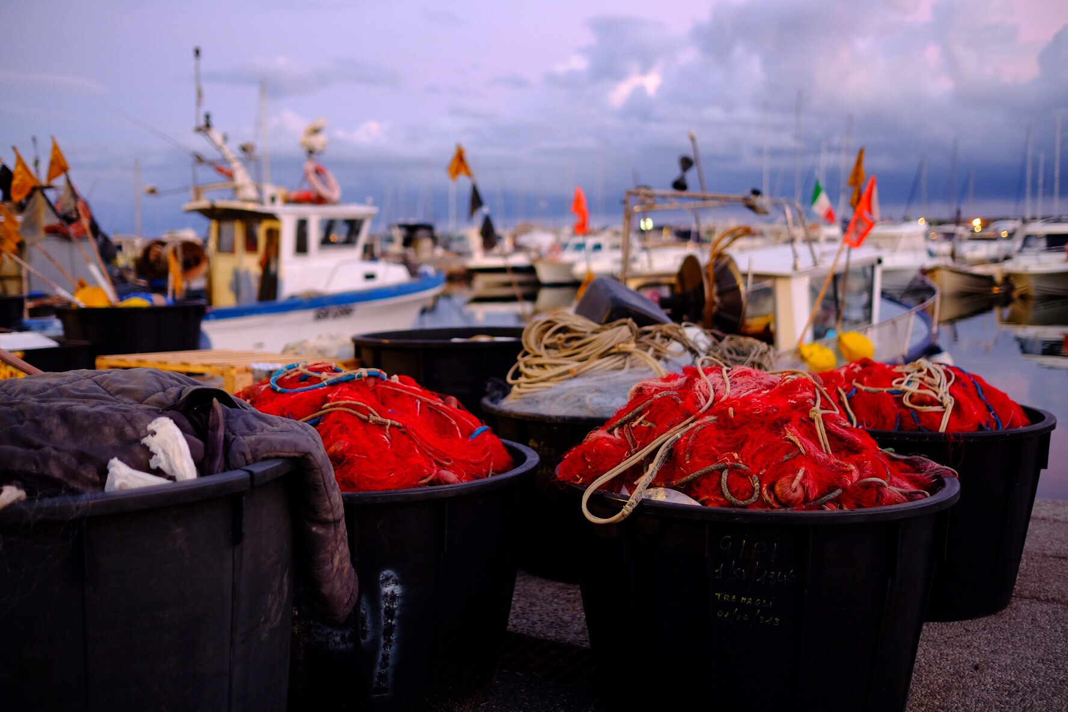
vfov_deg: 37.9
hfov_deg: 54.4
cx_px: 534
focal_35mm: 35
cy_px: 356
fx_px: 1038
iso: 200
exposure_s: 1/25
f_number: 1.4
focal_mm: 23
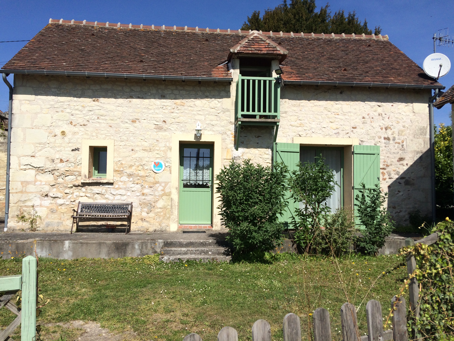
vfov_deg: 48.2
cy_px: 170
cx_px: 227
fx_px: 380
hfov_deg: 61.7
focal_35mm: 29
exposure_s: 1/3425
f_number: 2.2
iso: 32
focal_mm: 4.15
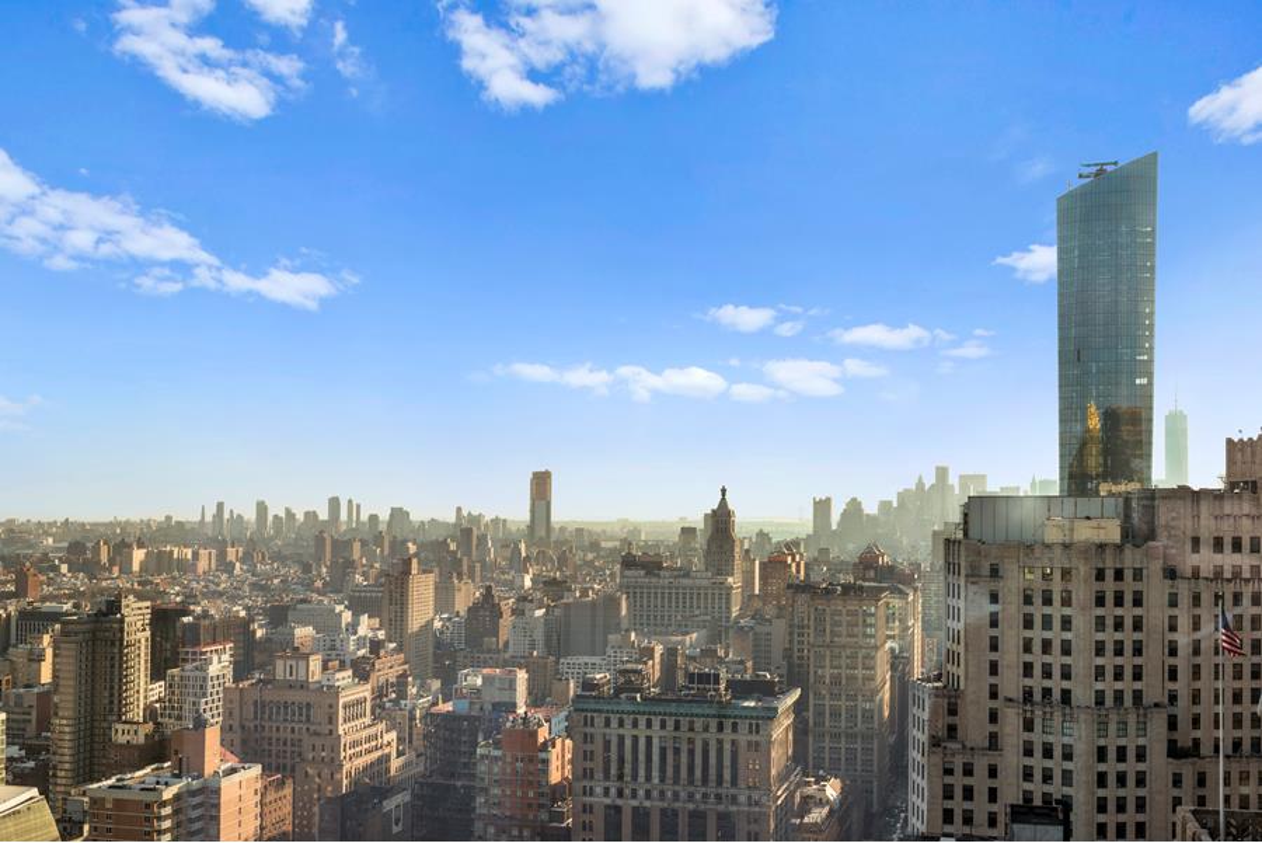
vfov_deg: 36.9
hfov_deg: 53.1
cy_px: 422
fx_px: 1263
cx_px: 631
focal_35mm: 36
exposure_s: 1/80
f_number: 11
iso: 200
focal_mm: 36
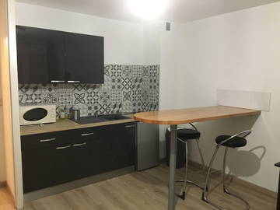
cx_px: 140
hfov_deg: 61.7
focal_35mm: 29
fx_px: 235
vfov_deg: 48.2
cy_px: 105
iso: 200
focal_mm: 4.15
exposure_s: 1/25
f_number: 2.2
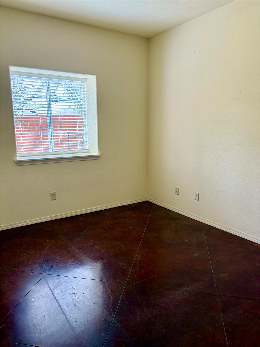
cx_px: 130
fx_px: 260
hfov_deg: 53.1
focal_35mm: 26
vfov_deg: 67.3
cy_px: 174
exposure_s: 1/60
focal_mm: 5.96
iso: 200
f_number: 1.6
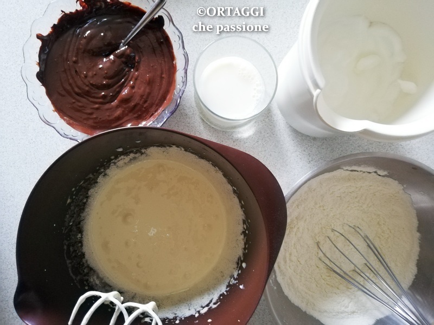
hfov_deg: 67.3
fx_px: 326
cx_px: 217
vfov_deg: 53.1
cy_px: 162
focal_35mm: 26
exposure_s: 1/16.7
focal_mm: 3.81
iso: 640
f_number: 2.2
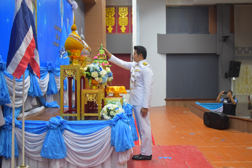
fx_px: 294
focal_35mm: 42
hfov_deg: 46.4
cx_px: 126
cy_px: 84
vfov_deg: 31.9
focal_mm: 28
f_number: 5
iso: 2500
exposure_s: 1/125
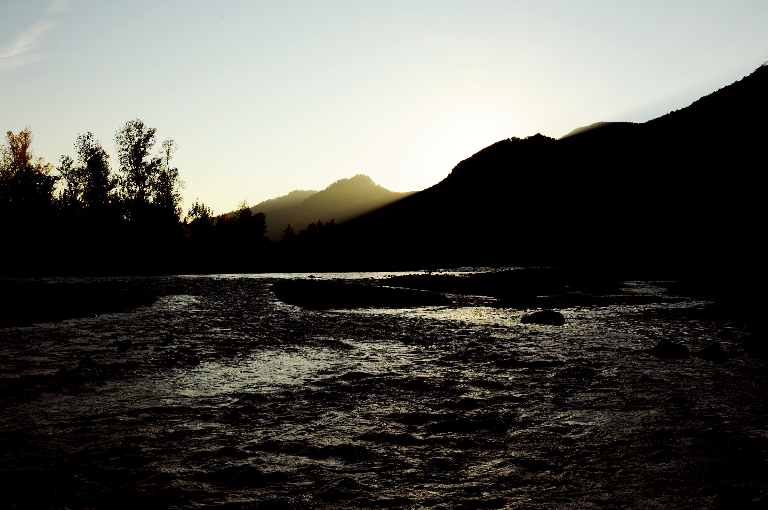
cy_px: 255
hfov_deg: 54.5
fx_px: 746
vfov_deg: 37.8
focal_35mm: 35
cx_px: 384
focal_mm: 35
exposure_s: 1/640
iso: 500
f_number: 11
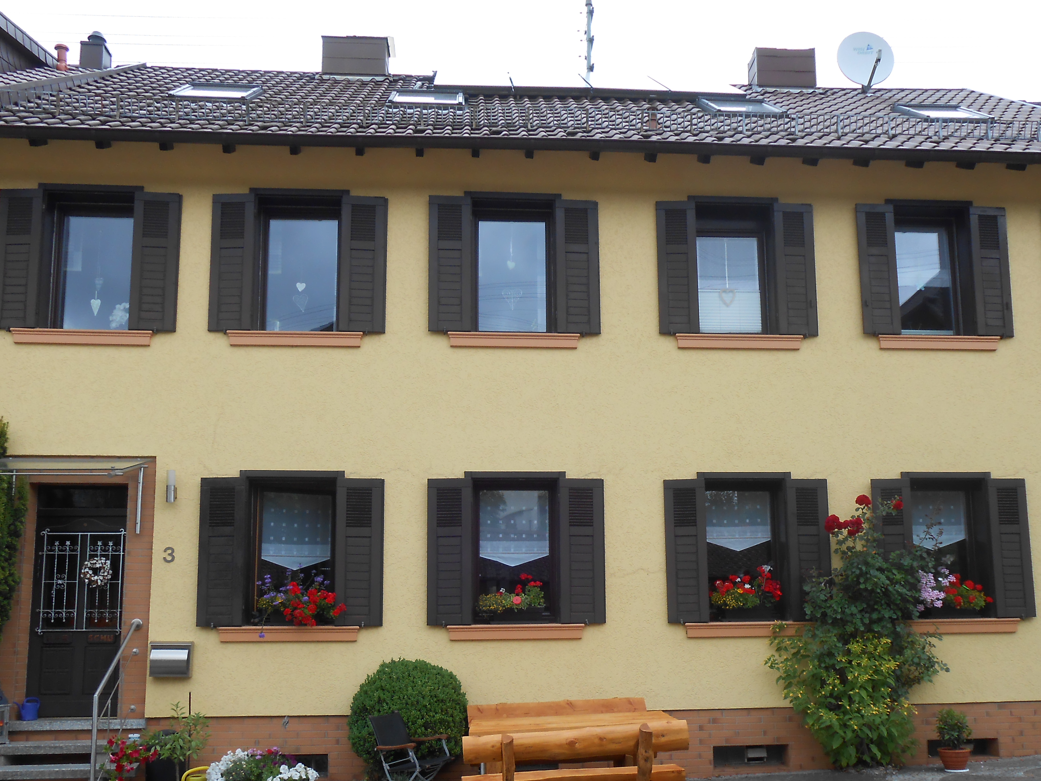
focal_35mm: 33
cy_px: 490
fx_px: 992
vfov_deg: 42.6
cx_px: 554
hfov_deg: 55.3
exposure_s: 1/200
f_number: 3.5
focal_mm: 4.6
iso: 80
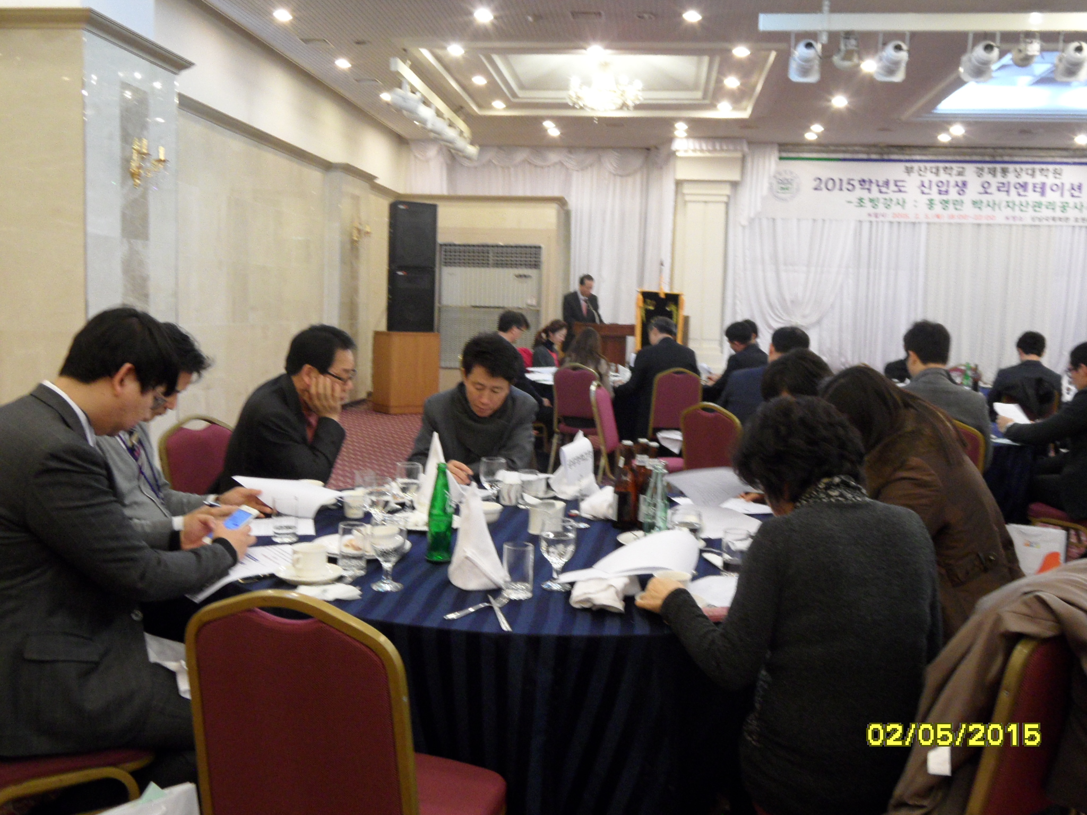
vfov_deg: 44.2
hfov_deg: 56.8
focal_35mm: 32
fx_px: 1005
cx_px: 544
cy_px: 408
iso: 240
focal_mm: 5.3
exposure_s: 1/15
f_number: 3.4
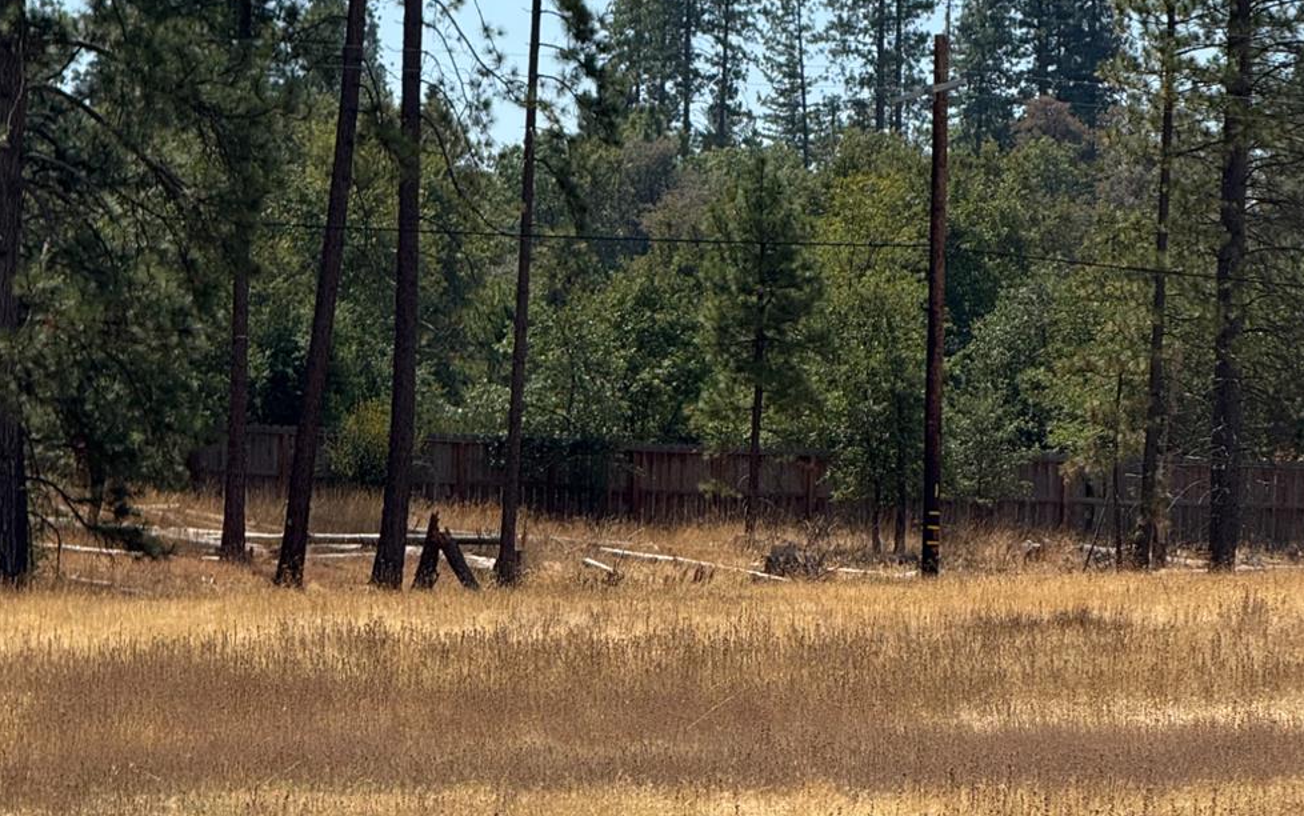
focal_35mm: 195
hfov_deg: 10.7
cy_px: 708
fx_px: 6932
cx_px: 617
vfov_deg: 6.7
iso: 50
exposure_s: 1/1916
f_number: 2.8
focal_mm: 15.66
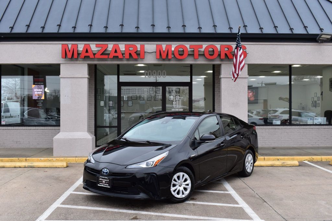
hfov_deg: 46.4
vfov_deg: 31.9
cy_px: 110
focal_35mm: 42
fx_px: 387
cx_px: 166
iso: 400
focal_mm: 28
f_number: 9
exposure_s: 1/100
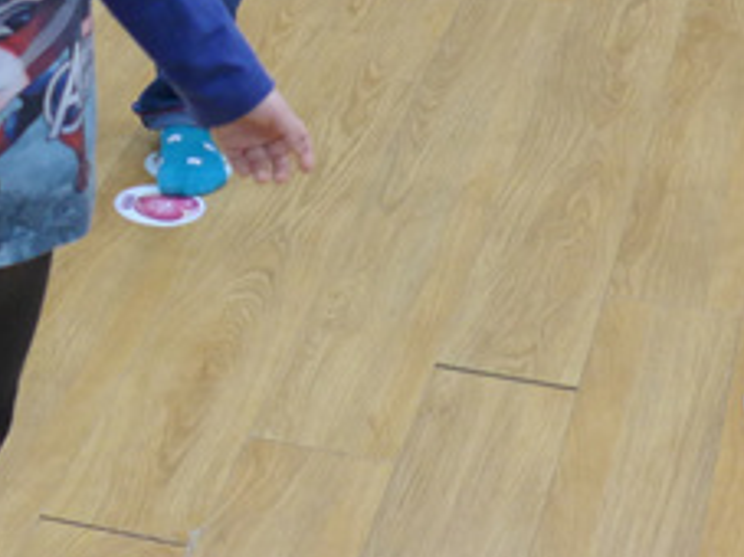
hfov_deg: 13.9
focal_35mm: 141
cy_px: -190
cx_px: 118
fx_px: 3029
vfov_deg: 10.3
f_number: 1.7
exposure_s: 1/160
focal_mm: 7.9
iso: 250
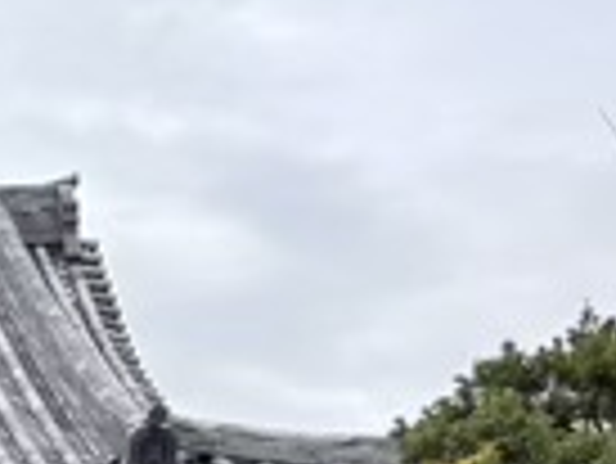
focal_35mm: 133
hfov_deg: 13.4
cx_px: -468
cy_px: 993
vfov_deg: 10.1
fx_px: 2369
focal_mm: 5.96
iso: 50
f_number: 1.6
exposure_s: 1/641
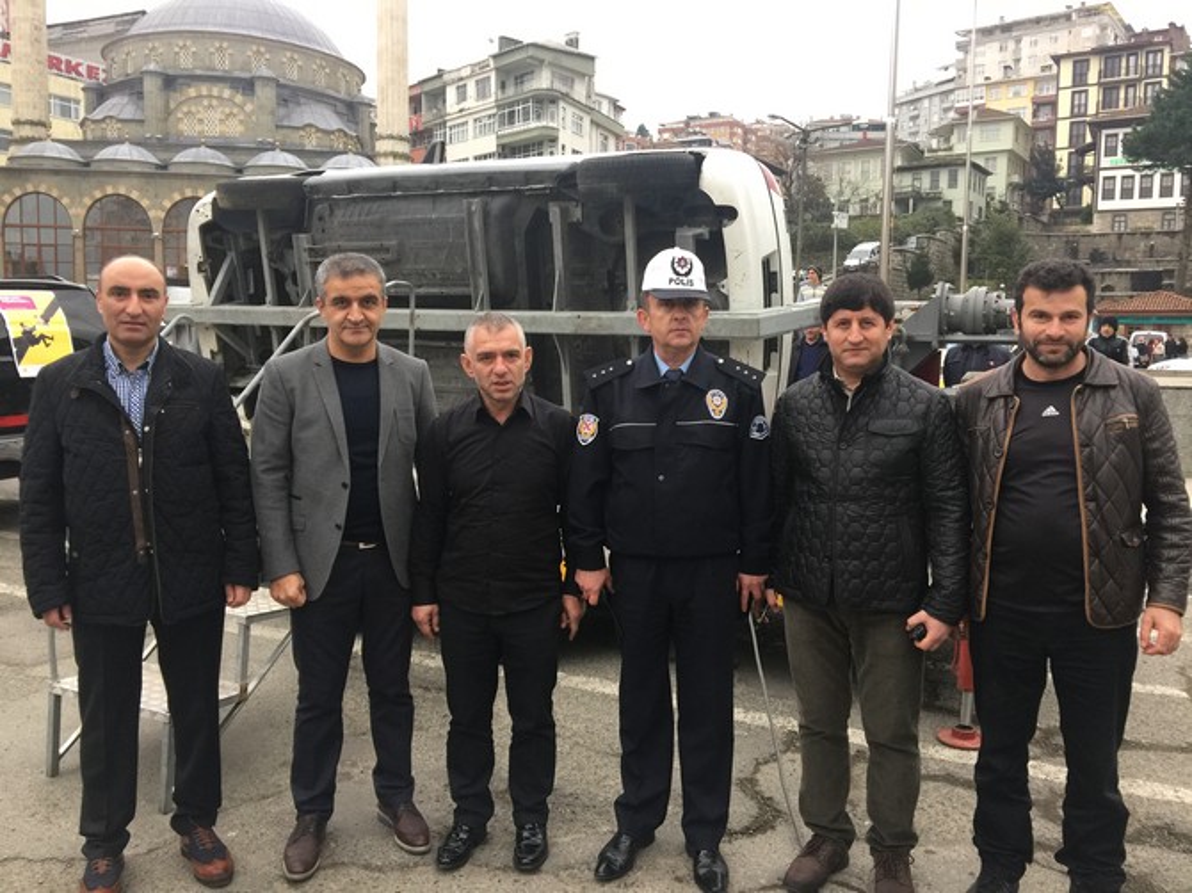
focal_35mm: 29
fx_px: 998
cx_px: 596
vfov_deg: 48.2
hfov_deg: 61.7
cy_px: 446
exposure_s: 1/33
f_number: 2.2
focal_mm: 4.15
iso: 50
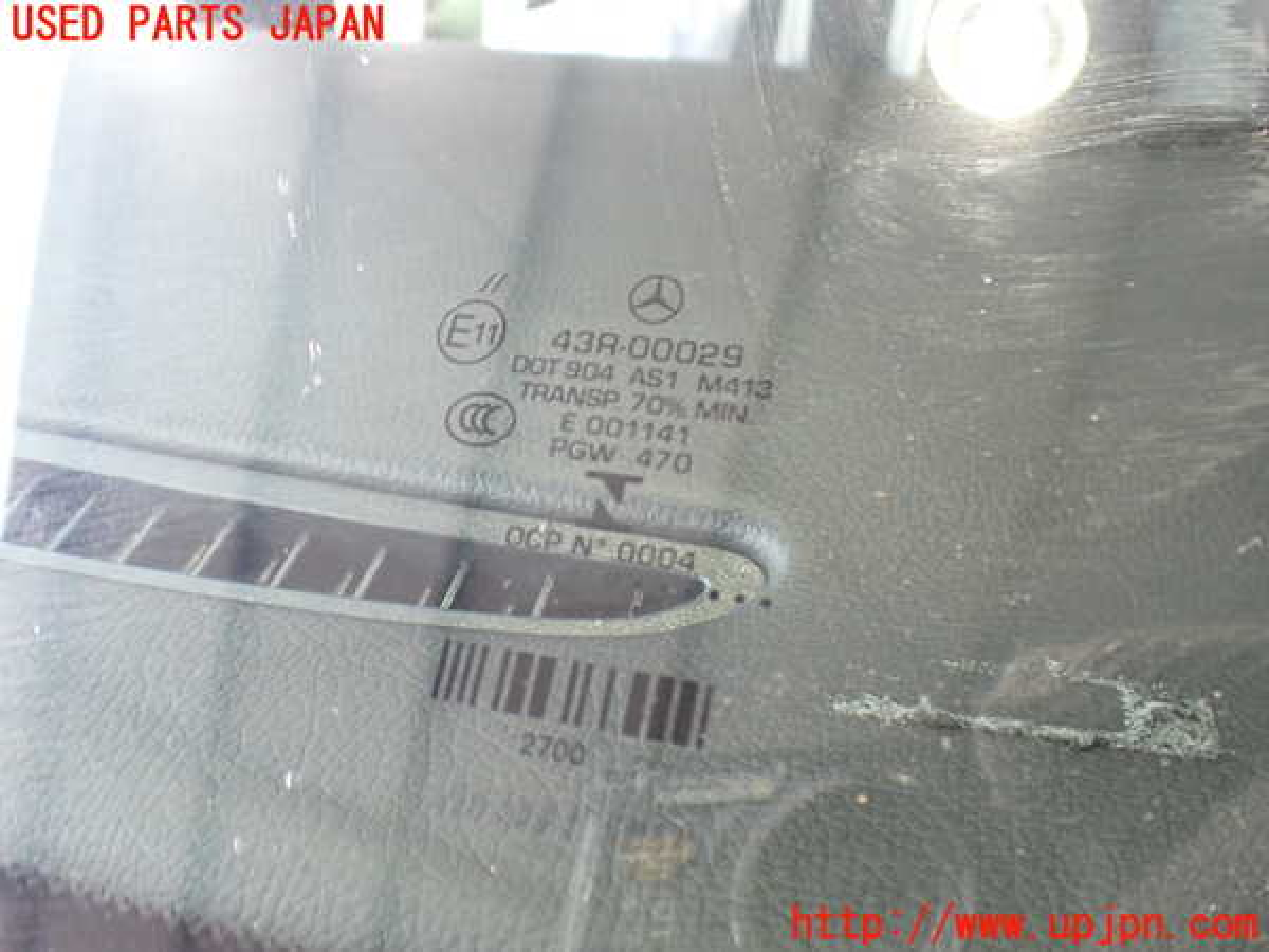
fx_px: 1100
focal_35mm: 30
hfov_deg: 60.0
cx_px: 634
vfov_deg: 46.8
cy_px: 476
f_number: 2.3
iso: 800
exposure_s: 1/100
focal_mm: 5.4
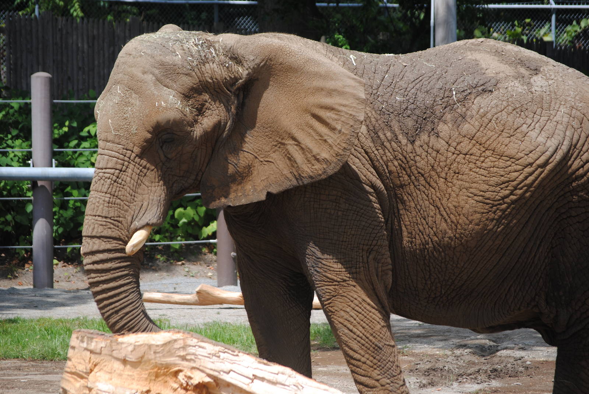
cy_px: 197
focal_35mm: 183
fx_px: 2998
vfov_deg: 7.5
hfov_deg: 11.2
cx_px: 294
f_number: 5.6
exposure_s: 1/500
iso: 125
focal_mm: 122
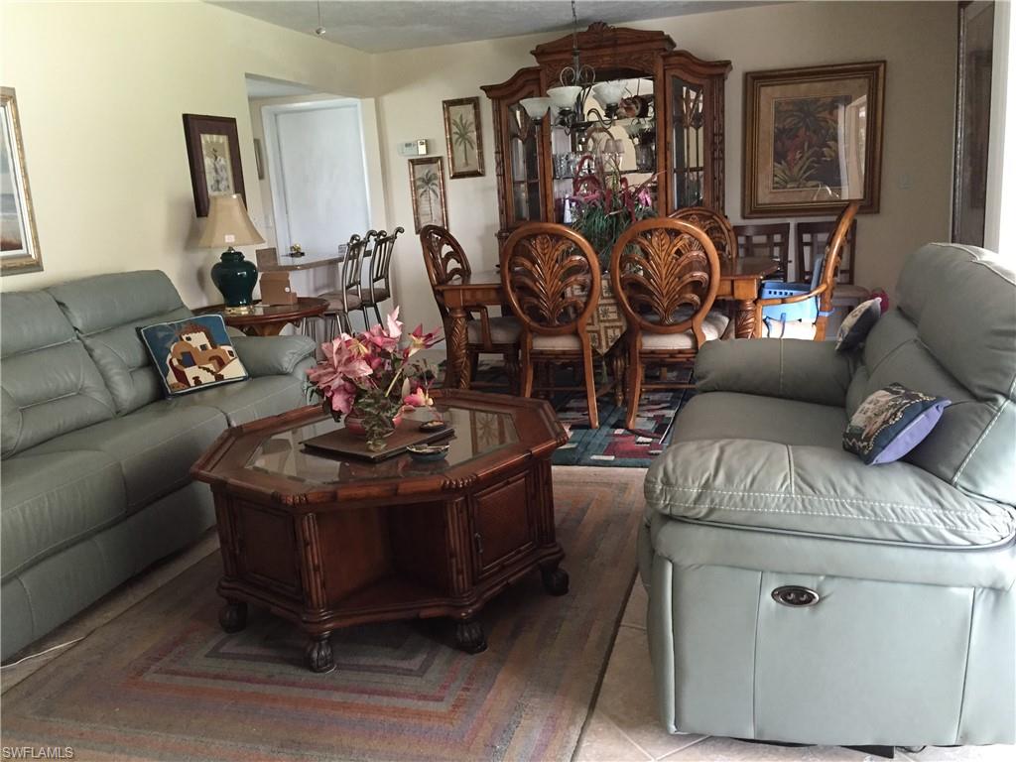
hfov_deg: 61.7
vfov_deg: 48.2
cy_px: 381
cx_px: 508
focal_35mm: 29
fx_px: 851
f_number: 2.2
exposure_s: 1/24
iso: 250
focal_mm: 4.15
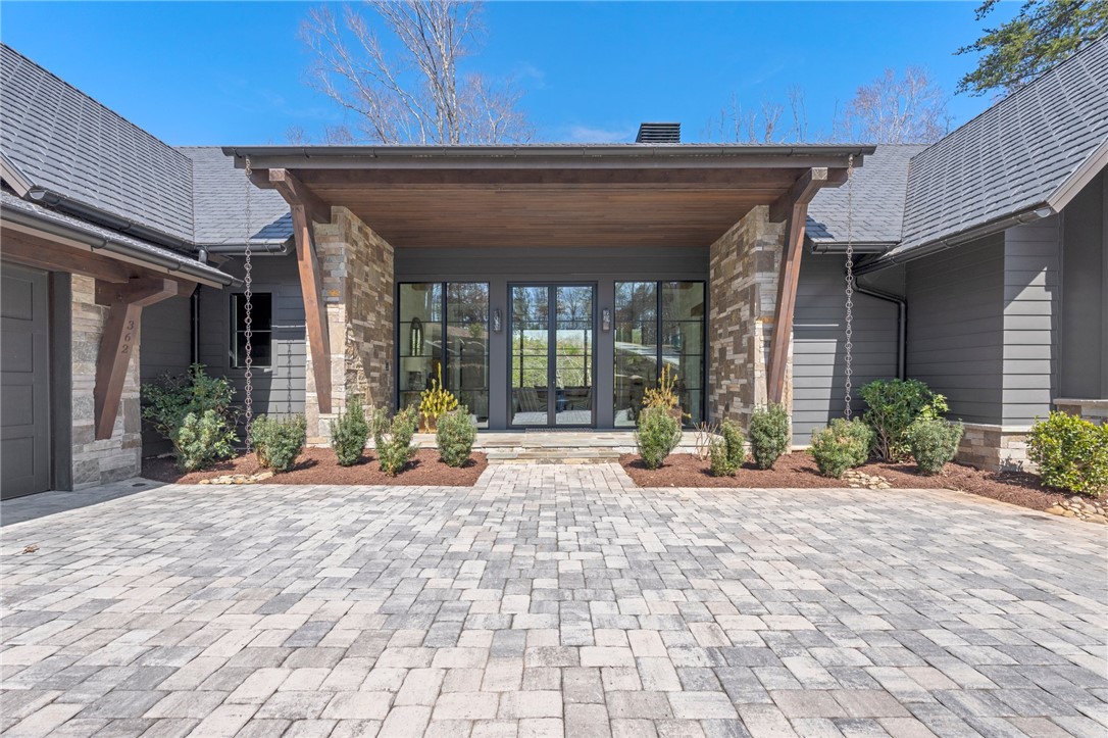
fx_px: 508
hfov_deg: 95.0
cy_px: 369
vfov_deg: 72.0
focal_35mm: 16
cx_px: 554
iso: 250
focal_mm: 16.5
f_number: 8
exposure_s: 1/200
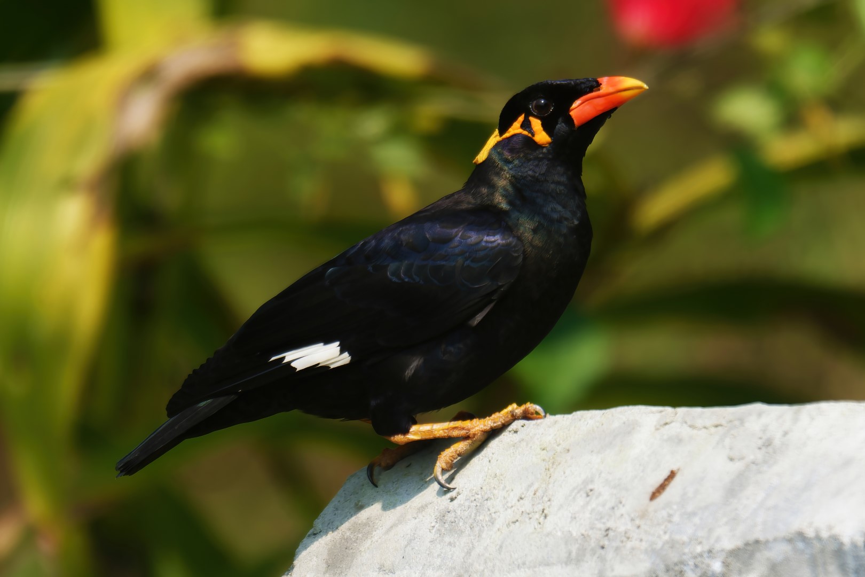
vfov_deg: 1.8
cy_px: 288
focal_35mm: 750
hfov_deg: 2.7
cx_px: 432
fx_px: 18019
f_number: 5.6
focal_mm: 500
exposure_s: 1/500
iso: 110
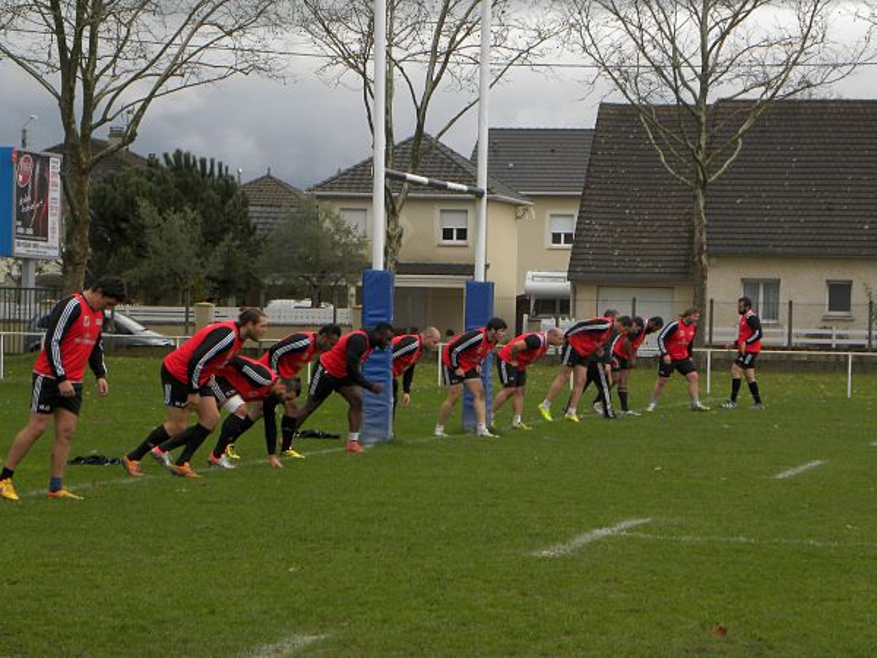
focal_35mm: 144
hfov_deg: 13.7
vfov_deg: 10.3
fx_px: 3648
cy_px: 329
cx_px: 438
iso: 64
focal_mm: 25.7
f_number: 4.5
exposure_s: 1/150
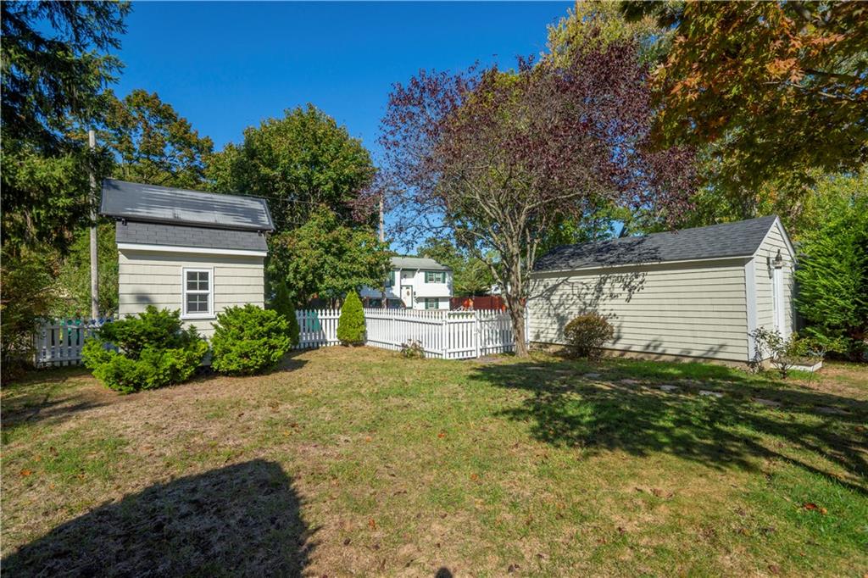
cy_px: 289
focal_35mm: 16
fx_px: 386
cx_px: 434
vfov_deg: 73.7
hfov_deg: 96.8
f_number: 10
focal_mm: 16
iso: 100
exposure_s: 1/160
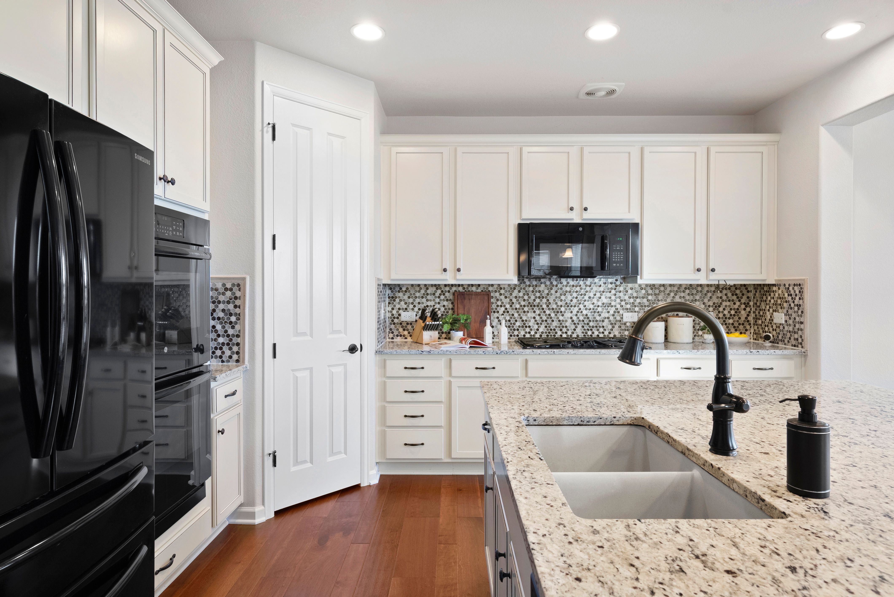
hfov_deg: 83.9
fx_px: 497
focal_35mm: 20
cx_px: 447
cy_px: 298
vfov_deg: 62.0
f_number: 8
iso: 640
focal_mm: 20
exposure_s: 1/6
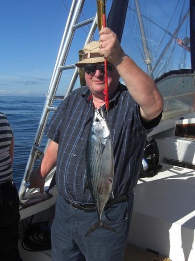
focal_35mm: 41
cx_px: 93
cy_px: 130
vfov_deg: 45.8
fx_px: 308
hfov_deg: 35.1
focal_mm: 7.9
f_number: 8
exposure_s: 1/250
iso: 80
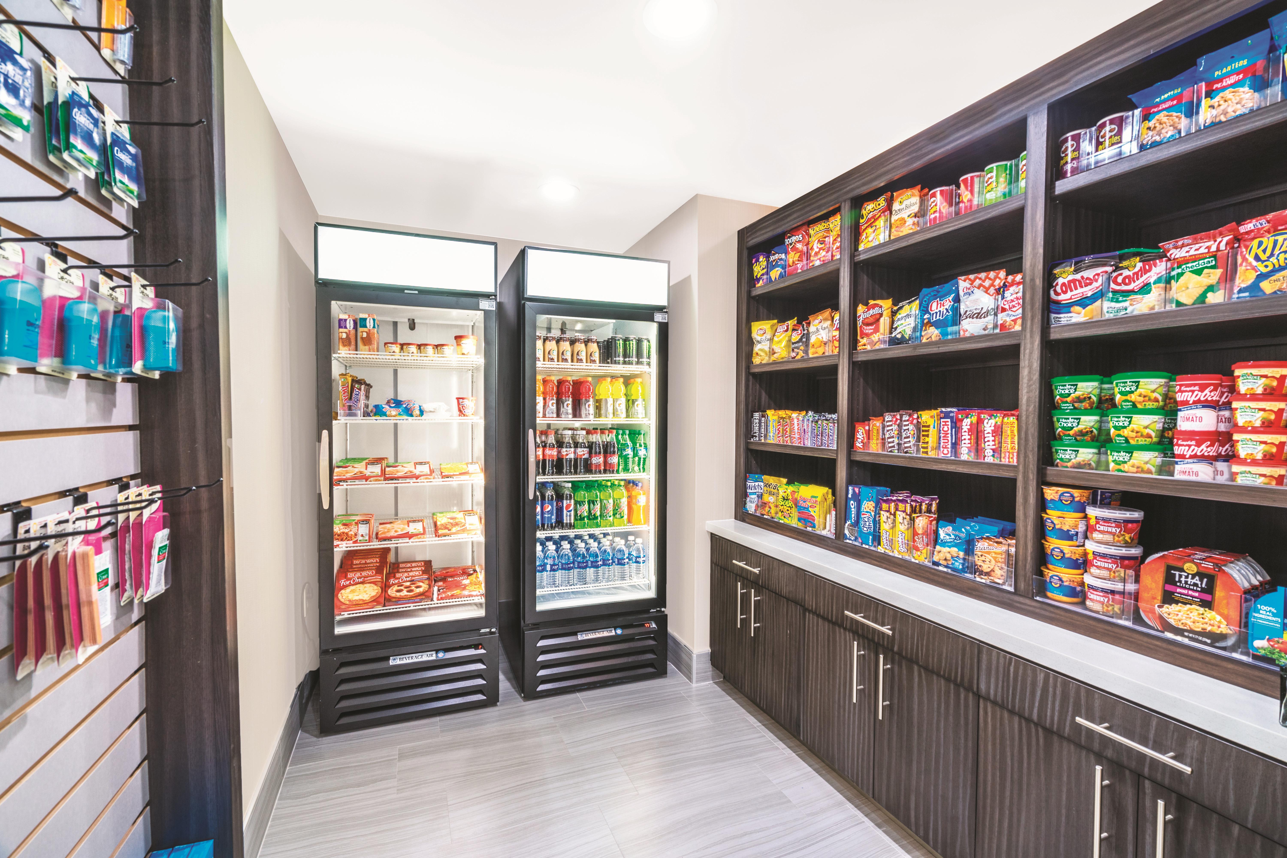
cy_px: 429
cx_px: 644
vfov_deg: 73.7
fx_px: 572
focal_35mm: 16
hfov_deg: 96.7
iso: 400
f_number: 11
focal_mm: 16
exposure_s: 3.2
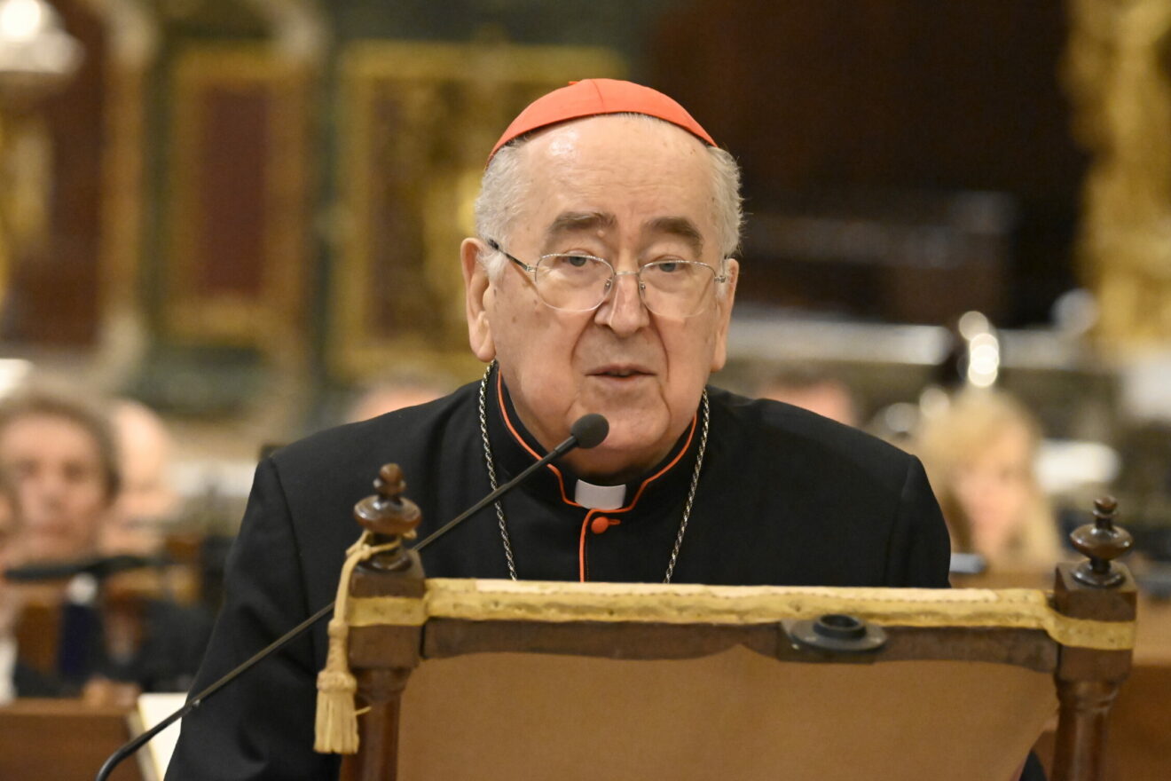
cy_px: 390
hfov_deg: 6.9
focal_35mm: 300
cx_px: 586
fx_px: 9758
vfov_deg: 4.6
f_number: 5
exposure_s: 1/25
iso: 12800
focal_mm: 200
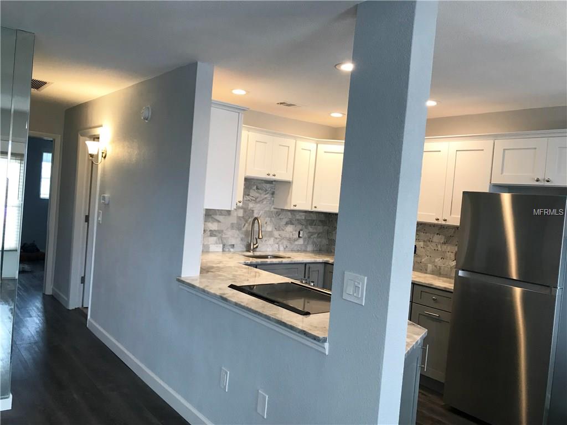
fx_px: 459
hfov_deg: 63.4
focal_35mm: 28
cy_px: 212
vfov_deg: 49.7
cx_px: 284
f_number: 1.8
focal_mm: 3.99
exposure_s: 1/30
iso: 25
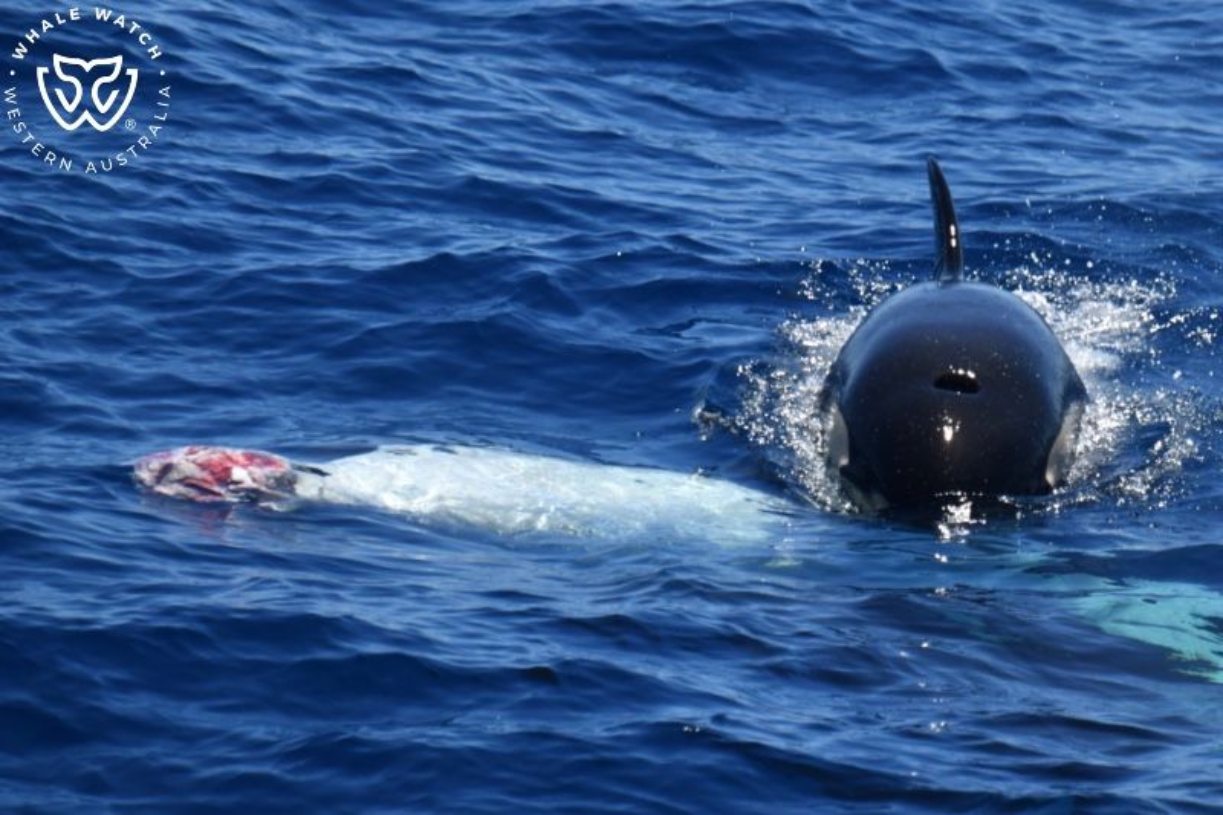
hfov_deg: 4.6
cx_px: 612
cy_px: 408
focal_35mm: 450
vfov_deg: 3.1
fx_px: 15283
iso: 1000
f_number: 6
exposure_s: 1/8000
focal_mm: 450
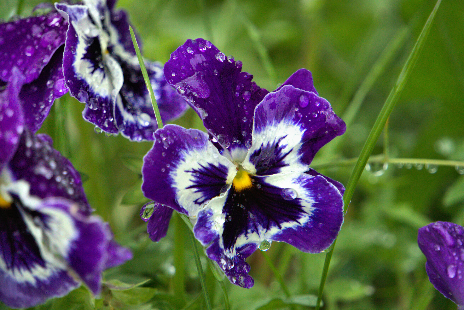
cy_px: 155
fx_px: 3946
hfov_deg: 6.7
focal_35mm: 306
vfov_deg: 4.5
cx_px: 232
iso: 800
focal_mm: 204
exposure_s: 1/1600
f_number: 6.3
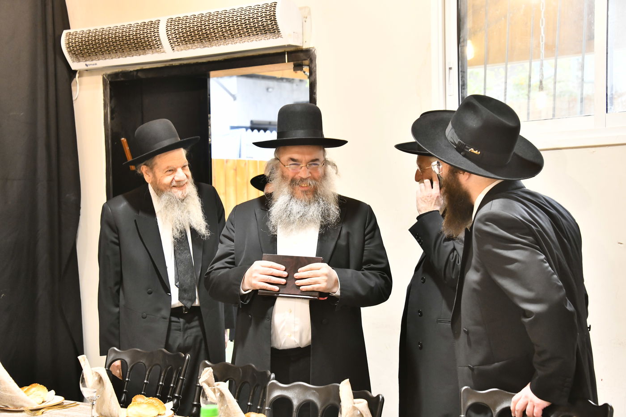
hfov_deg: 31.0
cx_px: 313
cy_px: 208
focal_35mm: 65
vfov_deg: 20.9
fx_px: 1130
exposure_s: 1/125
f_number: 6.3
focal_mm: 65
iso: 2000
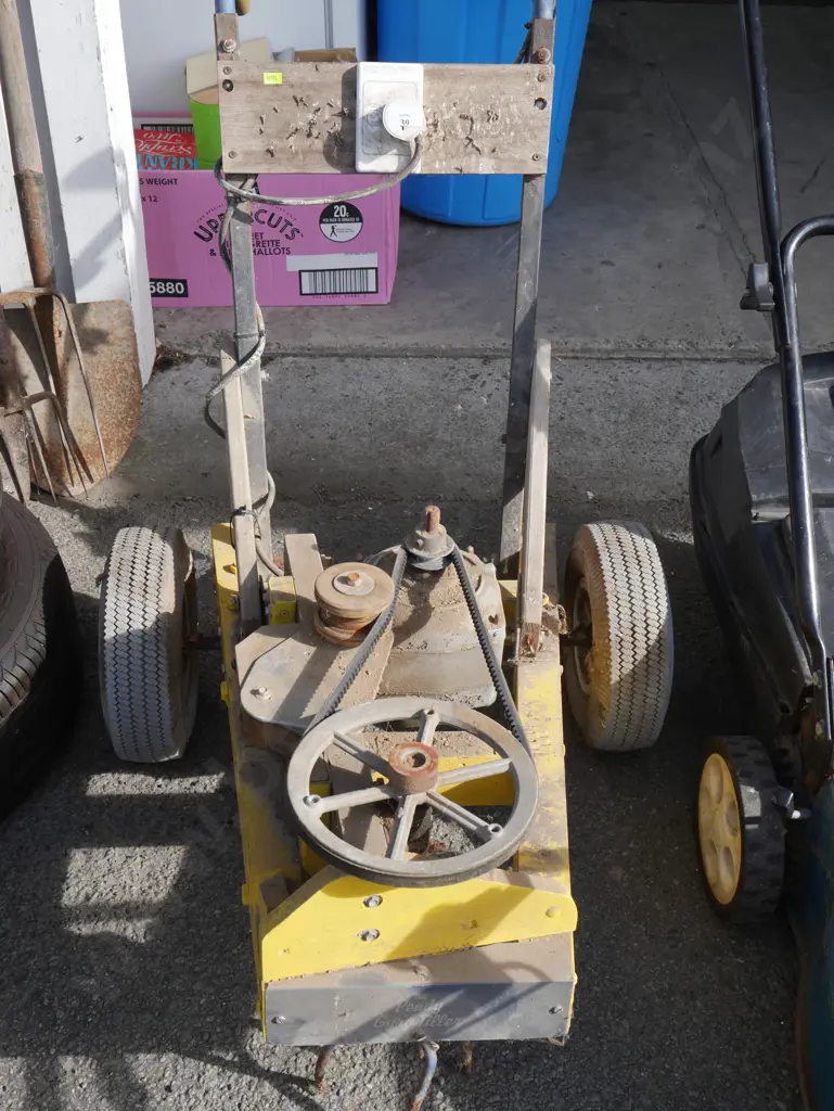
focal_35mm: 40
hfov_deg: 36.0
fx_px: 1284
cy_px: 556
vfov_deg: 46.8
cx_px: 417
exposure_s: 1/320
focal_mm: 20
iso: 200
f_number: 7.1
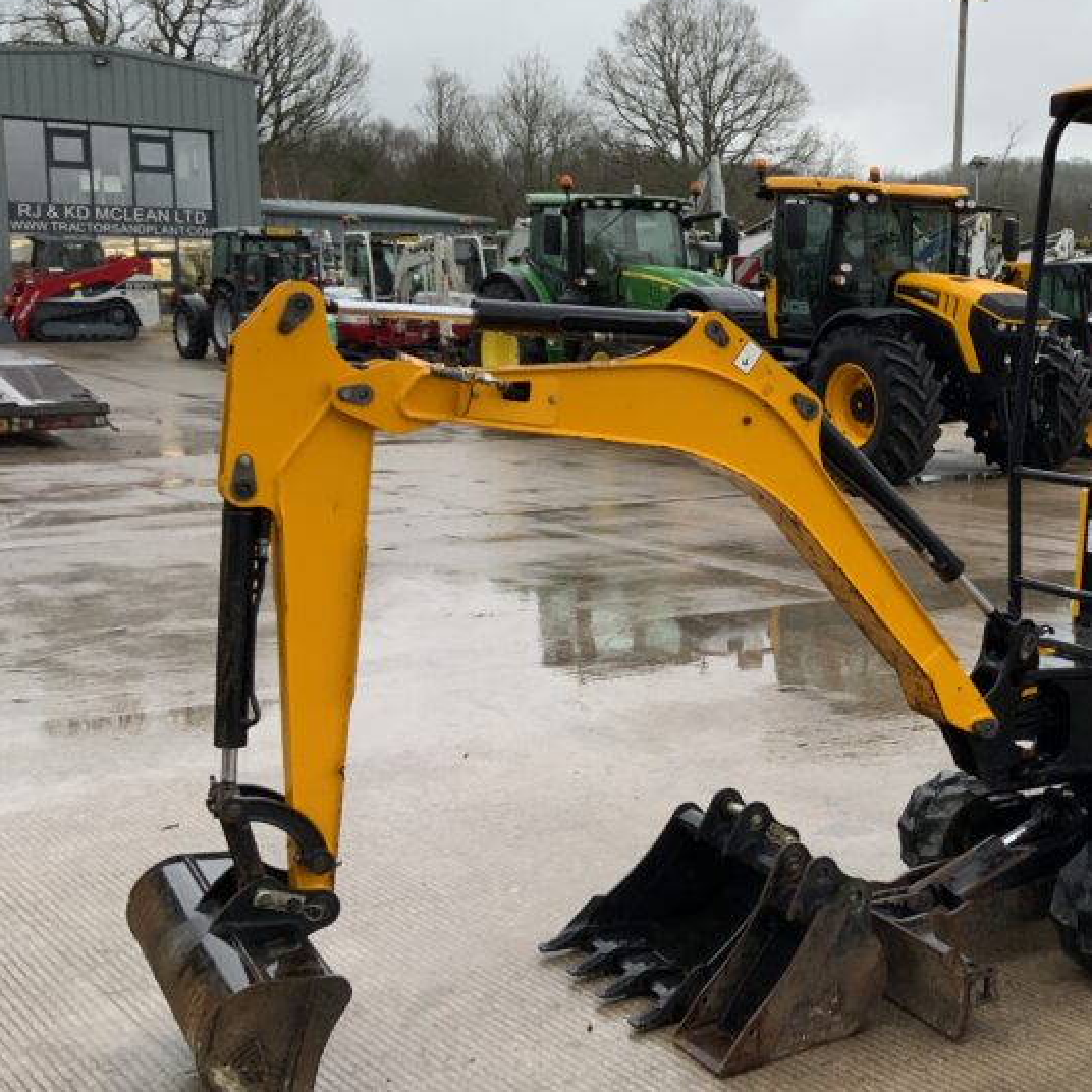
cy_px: 540
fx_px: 1749
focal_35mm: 49
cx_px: 974
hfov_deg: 33.0
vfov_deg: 34.7
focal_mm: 3
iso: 50
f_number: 1.8
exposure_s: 1/122
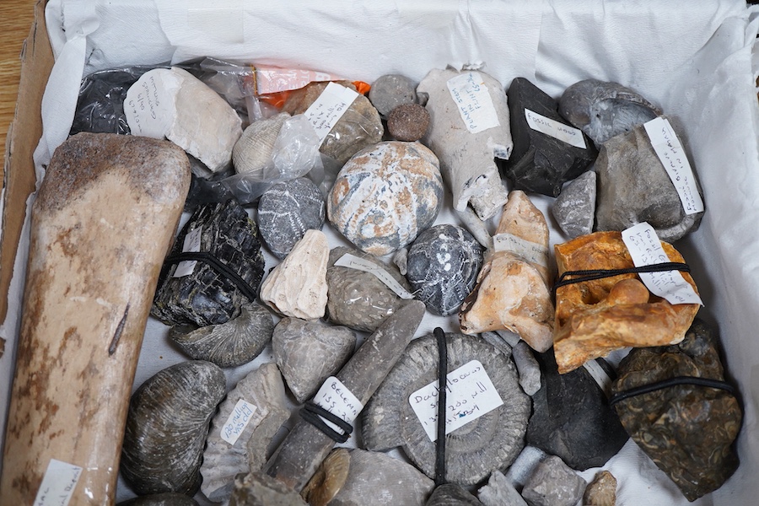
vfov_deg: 29.9
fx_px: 949
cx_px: 380
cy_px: 253
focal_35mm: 45
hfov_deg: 43.6
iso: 1250
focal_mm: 30
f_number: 4.5
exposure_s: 1/125
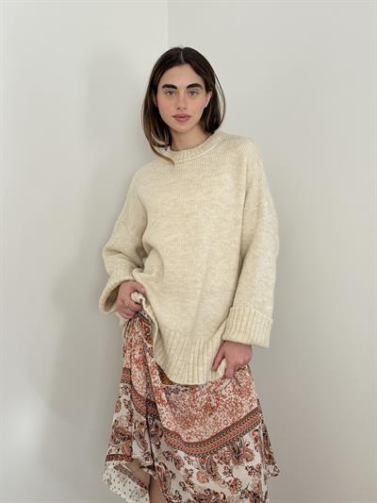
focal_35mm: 48
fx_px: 697
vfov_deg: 39.6
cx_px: 188
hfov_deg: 30.3
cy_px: 252
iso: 64
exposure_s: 1/121
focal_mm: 6.76
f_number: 1.78
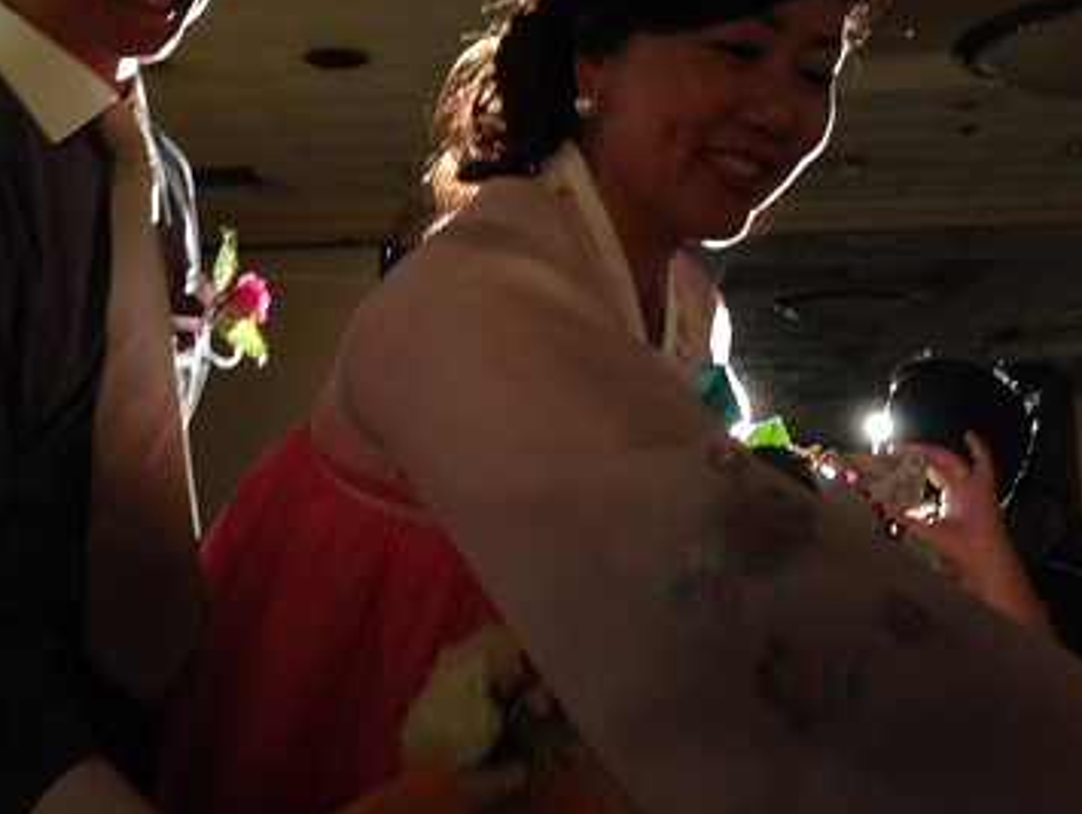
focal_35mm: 91
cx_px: 448
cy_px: 284
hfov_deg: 21.5
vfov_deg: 16.2
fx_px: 2847
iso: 320
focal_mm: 4.12
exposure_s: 1/20
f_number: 2.4
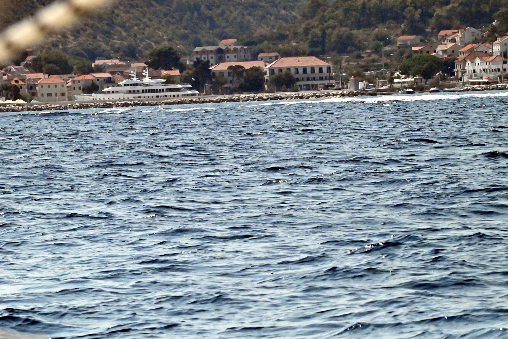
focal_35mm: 270
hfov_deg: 7.6
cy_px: 170
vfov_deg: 5.1
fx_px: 3811
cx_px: 254
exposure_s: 1/8000
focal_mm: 270
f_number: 29
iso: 14400
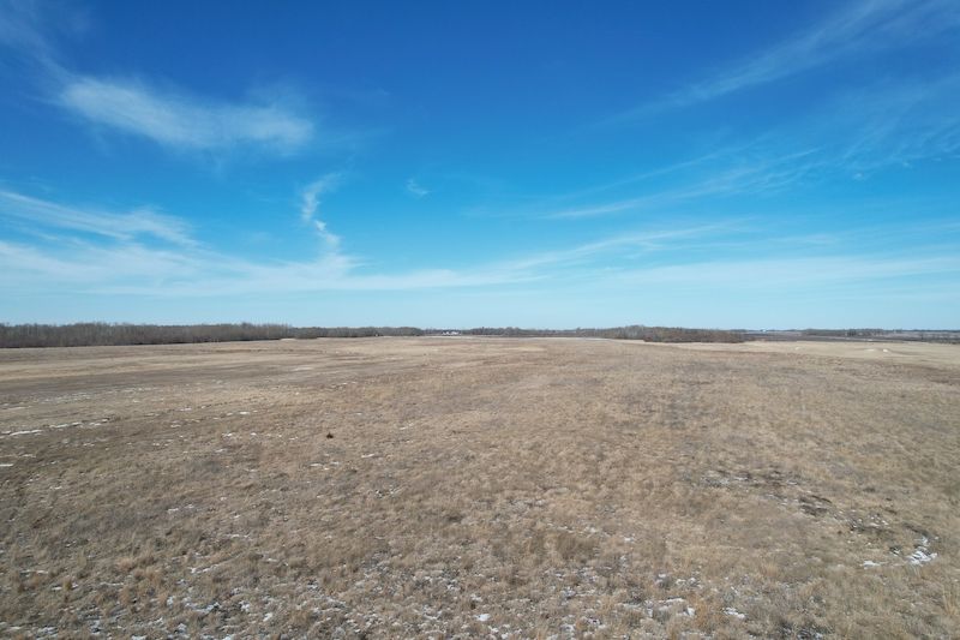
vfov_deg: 57.2
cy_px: 320
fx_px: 587
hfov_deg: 78.6
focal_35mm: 22
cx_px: 480
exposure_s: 1/2500
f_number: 2.8
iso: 100
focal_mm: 8.38
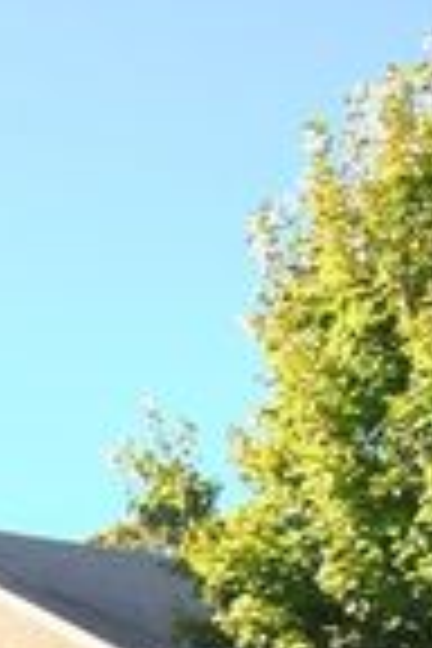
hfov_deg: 15.5
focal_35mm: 52
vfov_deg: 33.5
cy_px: 706
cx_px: -576
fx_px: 936
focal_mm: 10
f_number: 5.6
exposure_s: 1/250
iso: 125
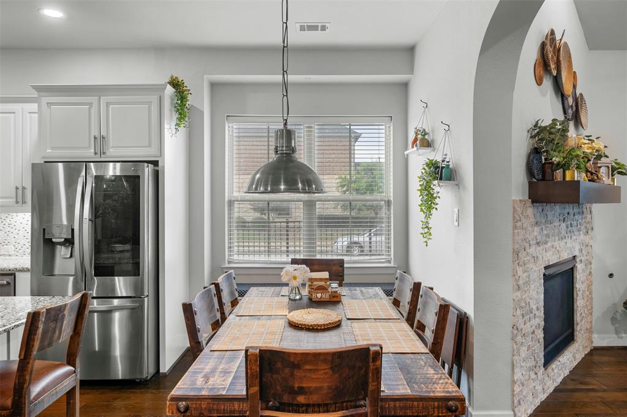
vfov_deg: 55.1
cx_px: 314
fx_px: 400
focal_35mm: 23
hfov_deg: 76.1
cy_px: 208
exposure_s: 1/1.67
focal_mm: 23
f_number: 8
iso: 400
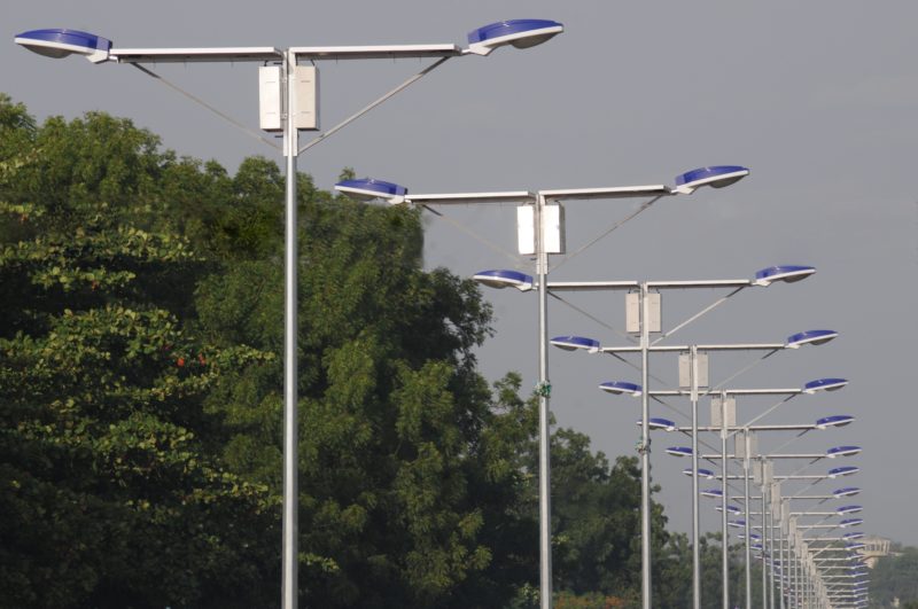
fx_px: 8021
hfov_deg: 6.6
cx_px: 459
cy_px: 304
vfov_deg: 4.4
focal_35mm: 315
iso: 200
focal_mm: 210
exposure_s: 1/400
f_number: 10
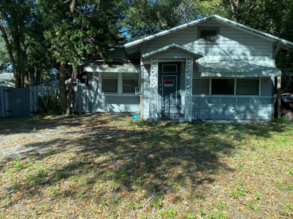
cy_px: 109
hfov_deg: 53.9
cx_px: 139
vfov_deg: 41.8
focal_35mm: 34
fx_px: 288
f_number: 1.8
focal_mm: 4.25
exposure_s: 1/626
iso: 32
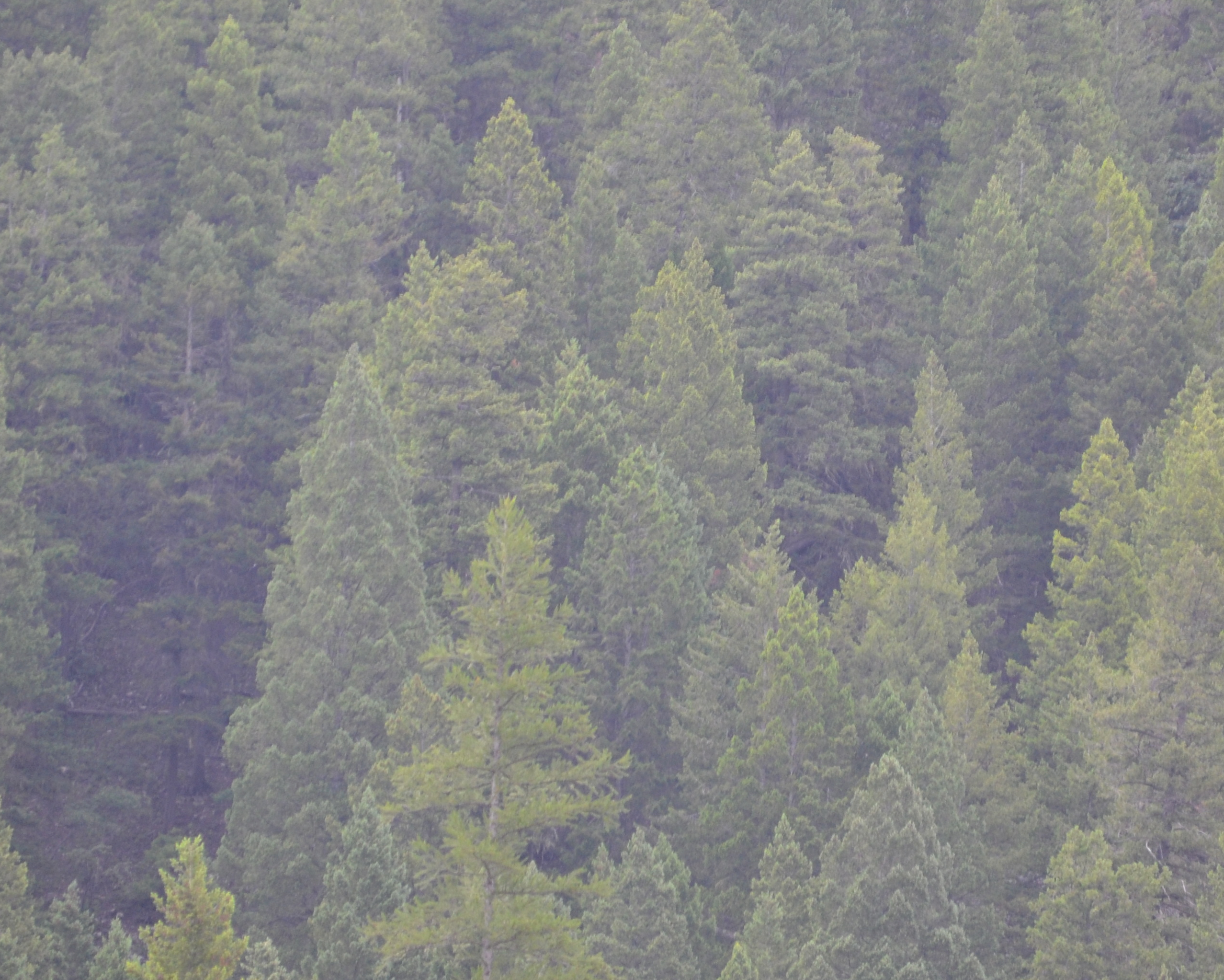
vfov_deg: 3.8
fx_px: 14708
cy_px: 363
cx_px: 745
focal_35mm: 406
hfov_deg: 4.8
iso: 450
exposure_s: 1/125
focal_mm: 160
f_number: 5.3
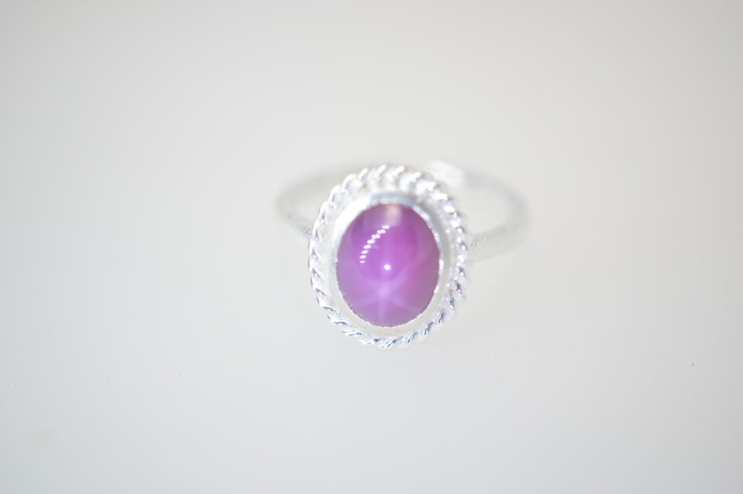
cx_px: 372
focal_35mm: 128
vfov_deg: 10.7
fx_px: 2630
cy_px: 247
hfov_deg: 16.1
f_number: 4
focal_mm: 85
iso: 100
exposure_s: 1/125
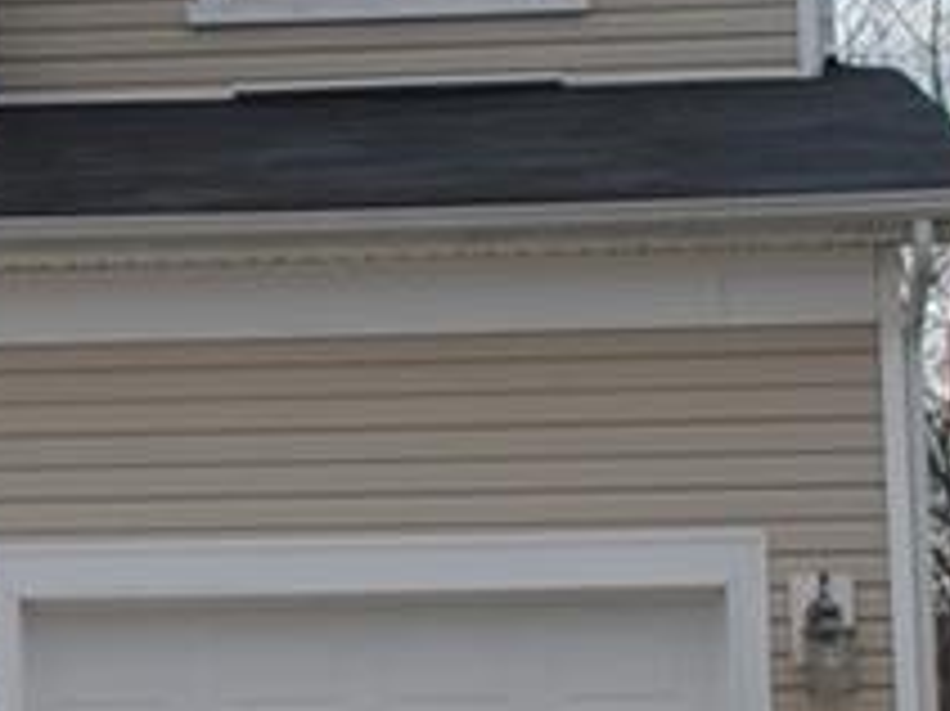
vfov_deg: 8.2
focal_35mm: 182
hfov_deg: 10.3
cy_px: 392
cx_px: -716
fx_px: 4992
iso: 100
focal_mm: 26
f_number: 8
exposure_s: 1/250
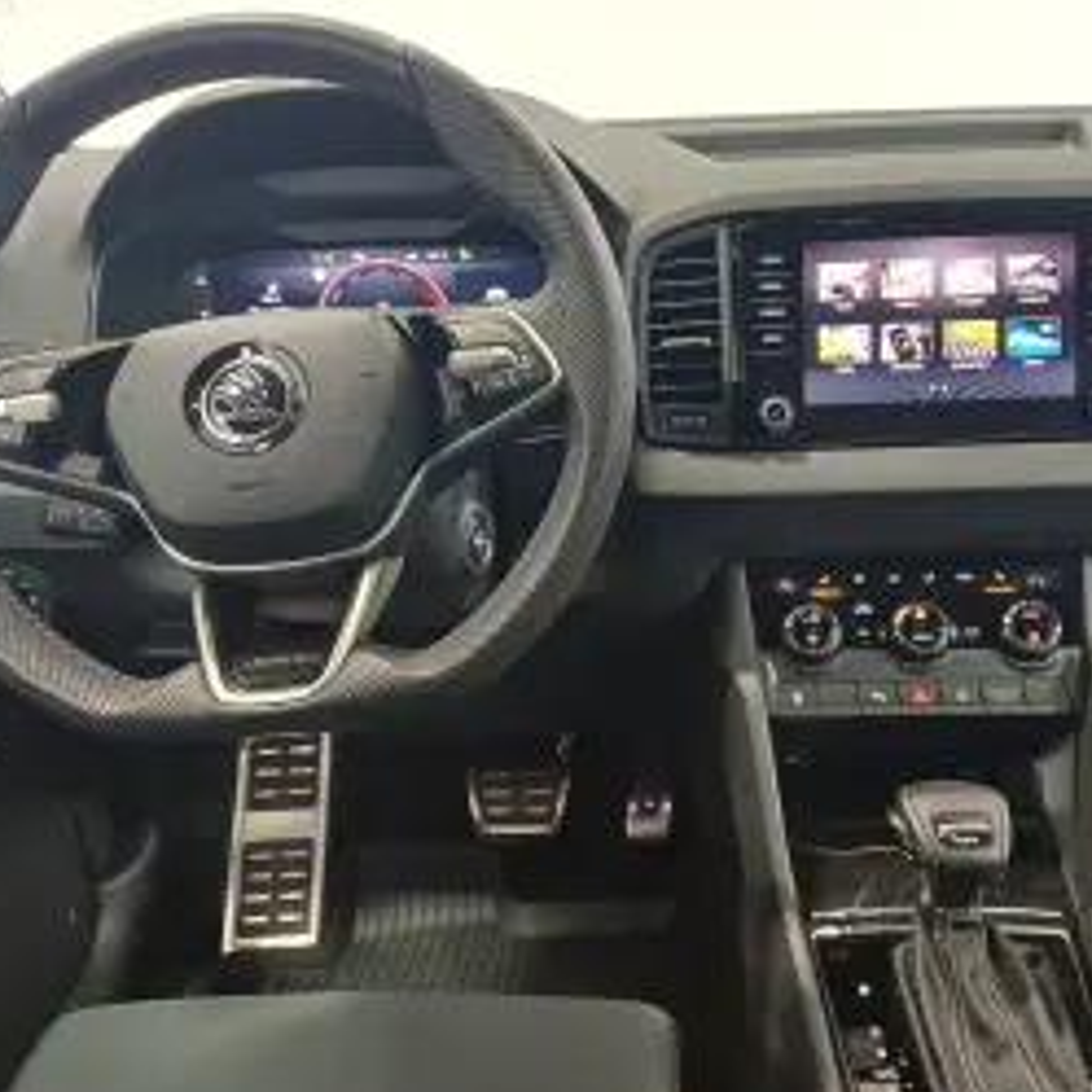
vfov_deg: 51.1
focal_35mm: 32
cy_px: 553
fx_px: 1142
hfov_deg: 50.9
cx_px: 623
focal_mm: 4.65
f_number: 1.8
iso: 320
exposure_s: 1/33.3
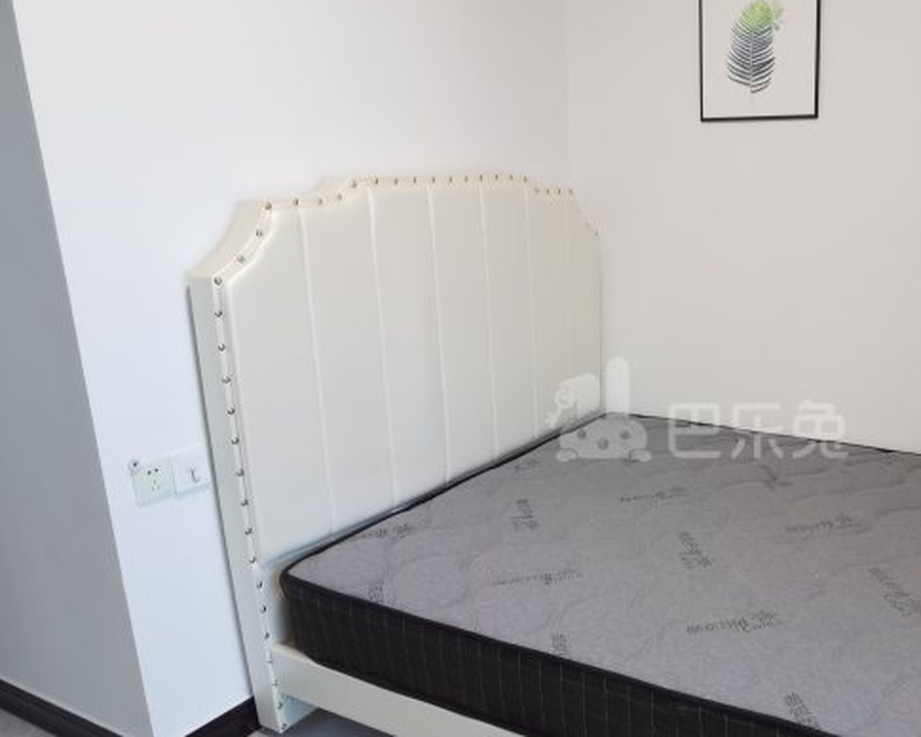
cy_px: 410
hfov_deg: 57.2
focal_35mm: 29
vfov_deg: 49.9
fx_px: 790
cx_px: 697
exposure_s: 1/50
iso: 125
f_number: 1.8
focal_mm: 4.4
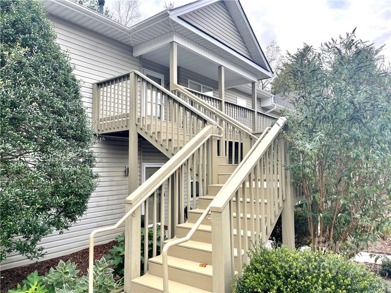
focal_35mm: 26
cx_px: 196
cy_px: 146
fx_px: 294
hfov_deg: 67.3
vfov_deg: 53.1
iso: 32
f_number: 1.6
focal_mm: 5.1
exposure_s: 1/343
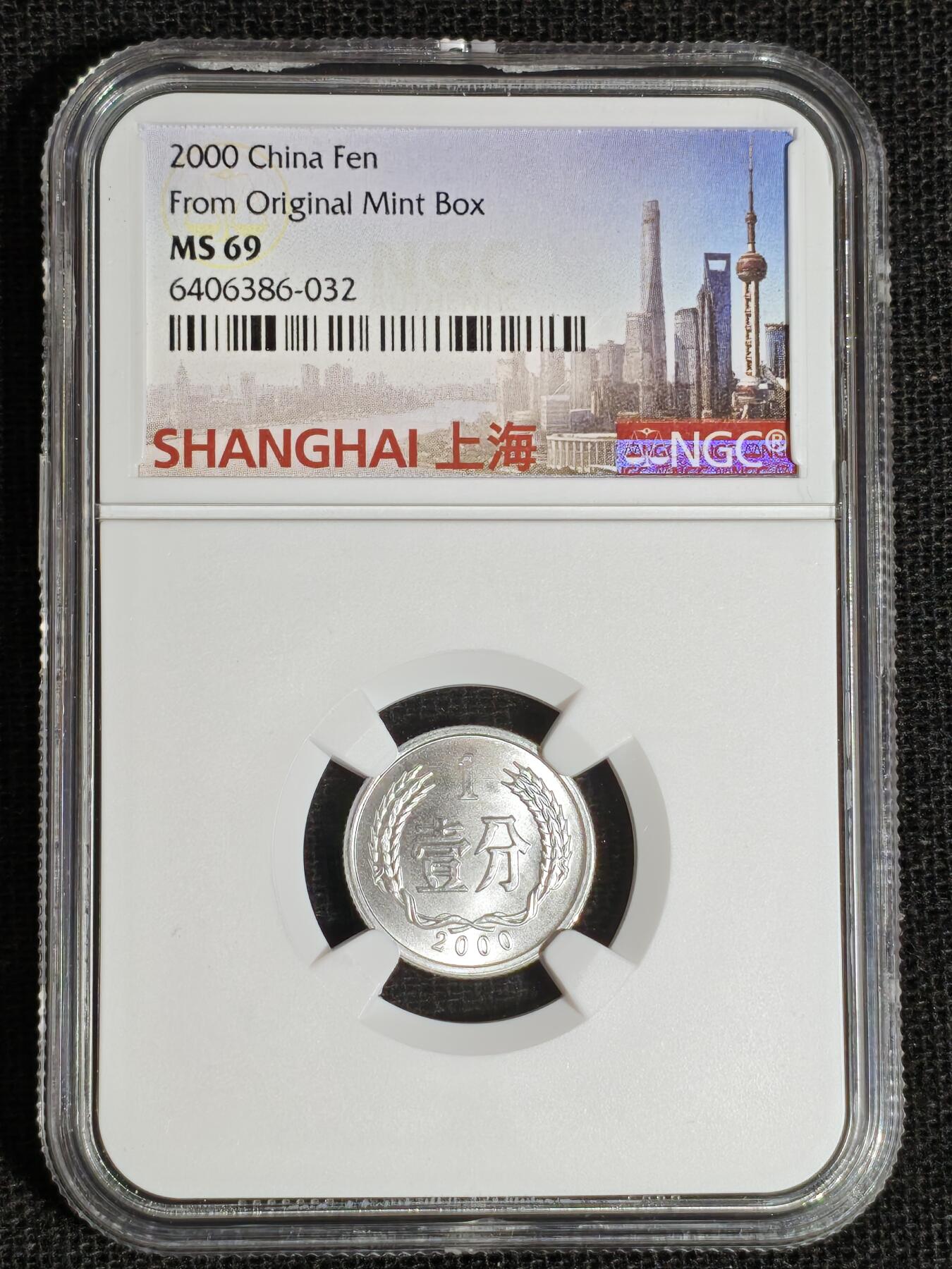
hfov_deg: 15.7
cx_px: 476
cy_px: 634
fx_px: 3447
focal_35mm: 94
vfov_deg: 20.9
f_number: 1.5
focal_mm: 4.94
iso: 50
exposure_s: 1/429
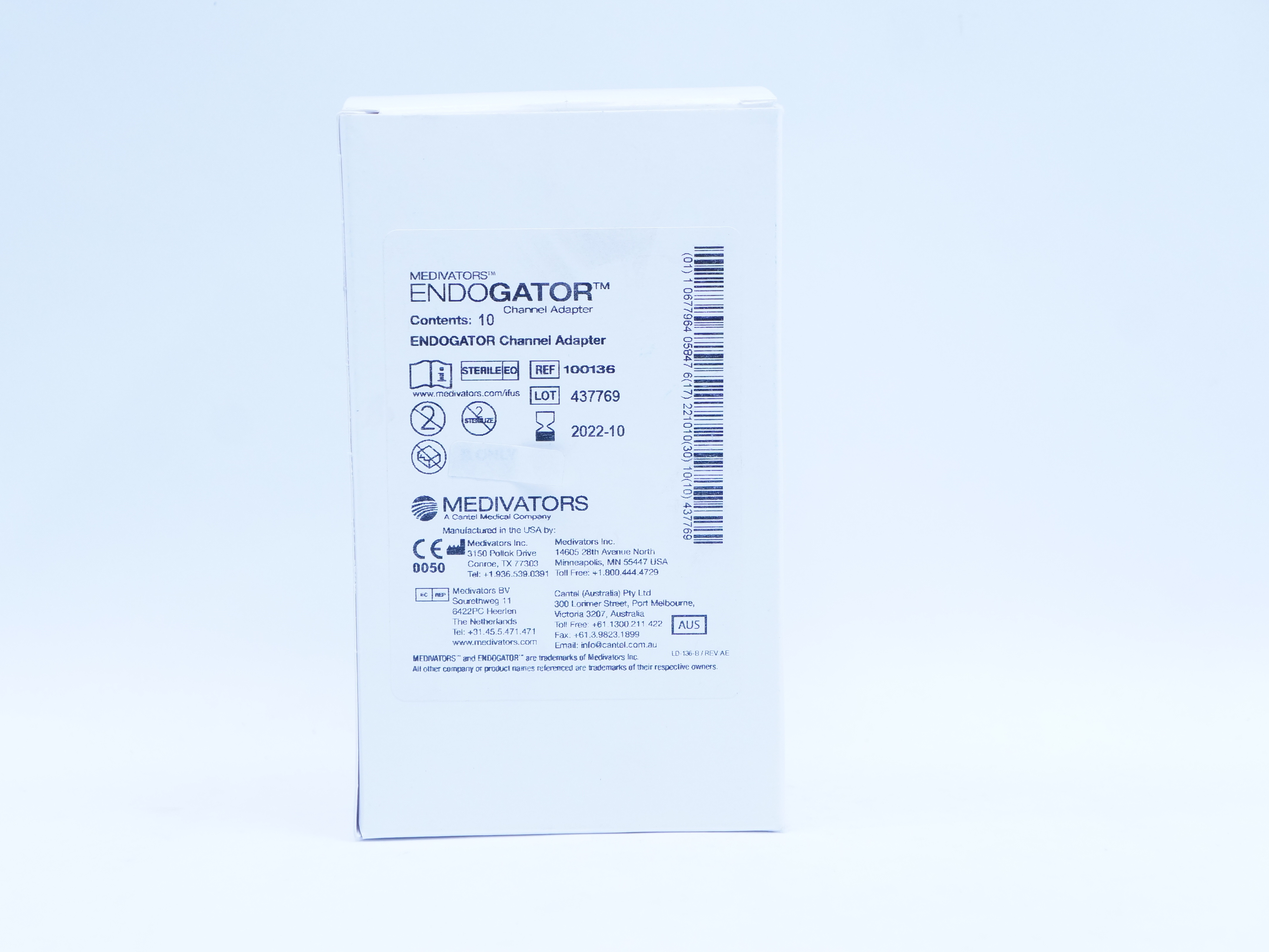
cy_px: 474
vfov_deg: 21.3
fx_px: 2529
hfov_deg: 28.1
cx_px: 565
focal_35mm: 69
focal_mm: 42
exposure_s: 1/125
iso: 800
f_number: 5.6
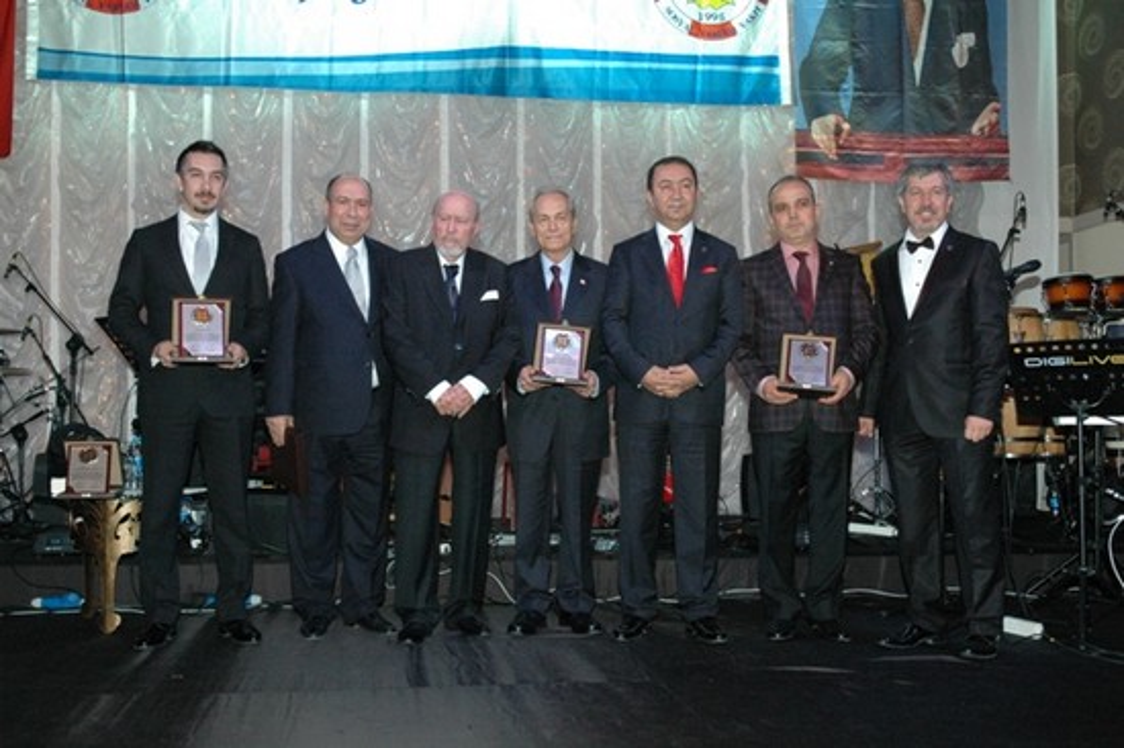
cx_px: 562
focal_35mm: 40
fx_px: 1264
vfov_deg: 33.0
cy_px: 374
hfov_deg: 48.0
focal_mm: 27
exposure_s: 1/60
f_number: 6.3
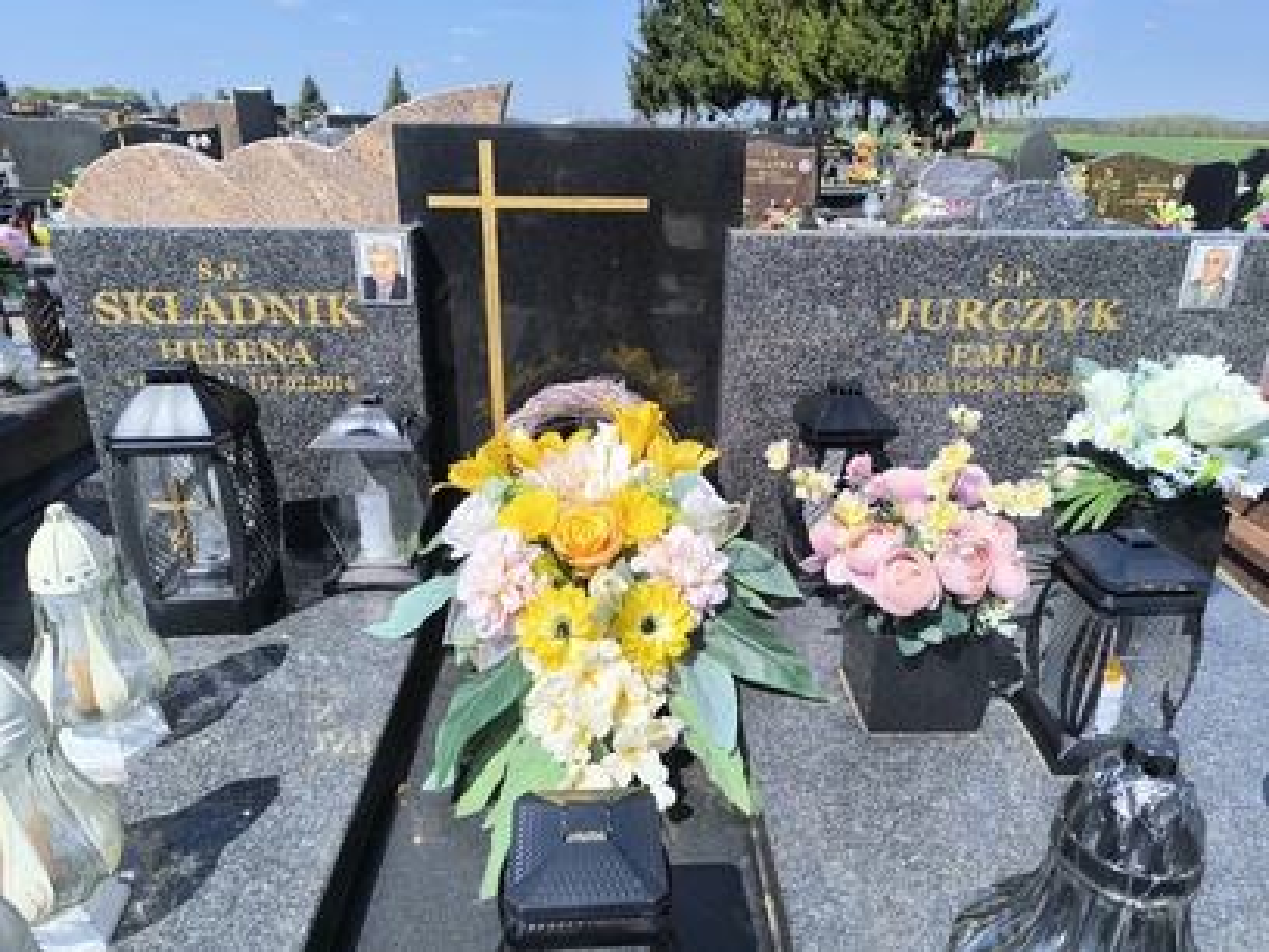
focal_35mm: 23
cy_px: 476
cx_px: 634
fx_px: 843
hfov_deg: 73.9
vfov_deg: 58.9
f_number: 1.65
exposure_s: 1/1237
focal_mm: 6.14
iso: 50
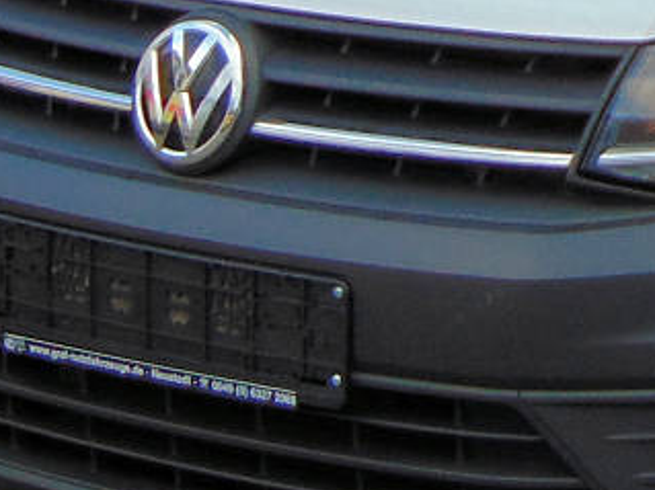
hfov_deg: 7.7
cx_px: 1142
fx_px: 4748
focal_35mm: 251
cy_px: -135
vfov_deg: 5.9
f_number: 3.5
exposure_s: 1/125
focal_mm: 9
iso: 80
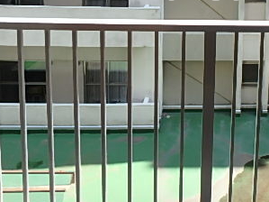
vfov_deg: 29.5
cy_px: -10
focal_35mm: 45
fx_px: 350
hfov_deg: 39.7
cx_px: 230
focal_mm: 3.7
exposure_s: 1/250
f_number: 3.5
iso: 125
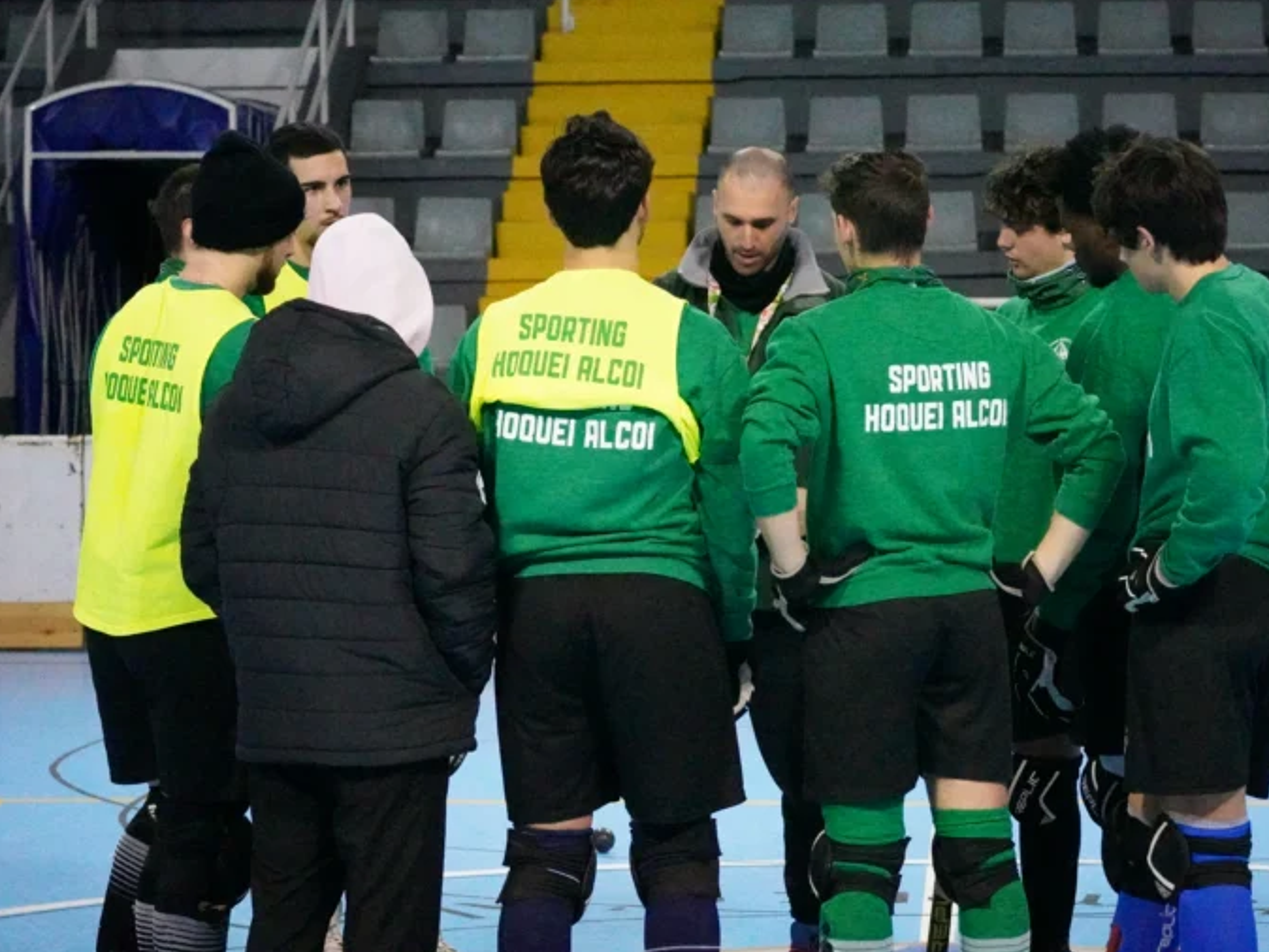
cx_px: 672
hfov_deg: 17.1
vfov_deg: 12.9
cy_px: 476
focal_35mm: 115
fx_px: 4217
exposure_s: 1/800
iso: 40000
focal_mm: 70
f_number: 5.6
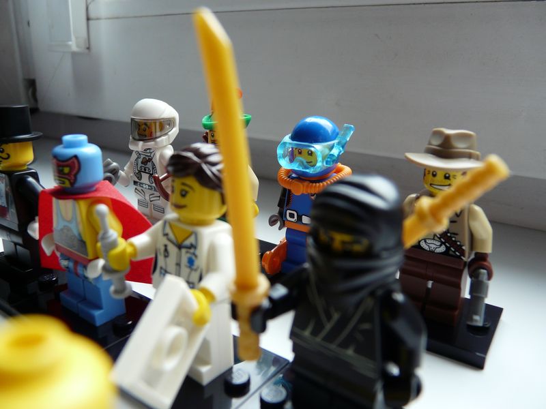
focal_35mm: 28
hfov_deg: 63.4
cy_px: 204
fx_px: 442
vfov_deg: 49.7
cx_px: 273
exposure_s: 1/60
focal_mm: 4.6
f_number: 2.8
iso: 100
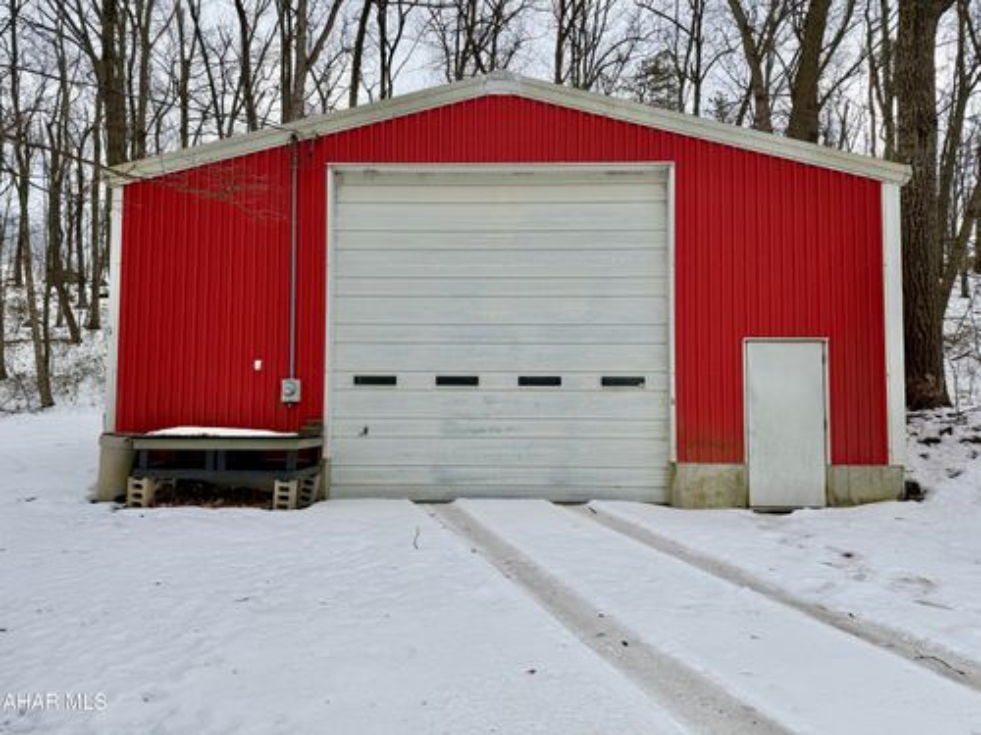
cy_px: 368
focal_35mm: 24
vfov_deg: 56.8
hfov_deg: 71.6
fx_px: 680
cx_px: 490
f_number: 1.78
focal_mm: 6.76
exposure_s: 1/3145
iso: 80
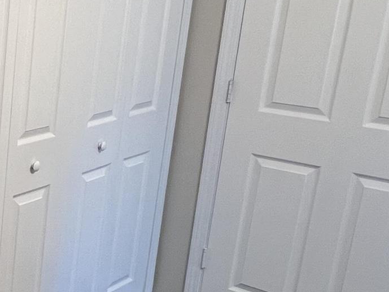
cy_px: 157
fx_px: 651
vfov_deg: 25.2
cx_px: -167
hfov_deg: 26.1
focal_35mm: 58
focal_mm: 1.57
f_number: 1.8
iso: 125
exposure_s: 1/60
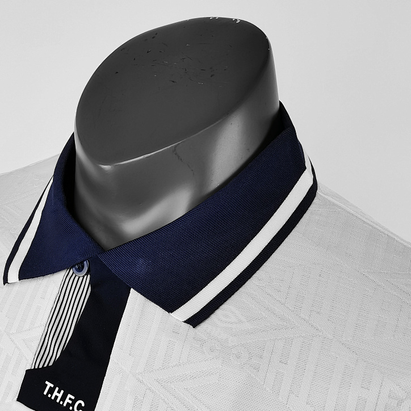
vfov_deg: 29.6
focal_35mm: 58
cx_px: 129
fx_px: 779
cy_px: 210
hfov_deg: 29.3
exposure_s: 1/50
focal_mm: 5.58
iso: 125
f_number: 1.8
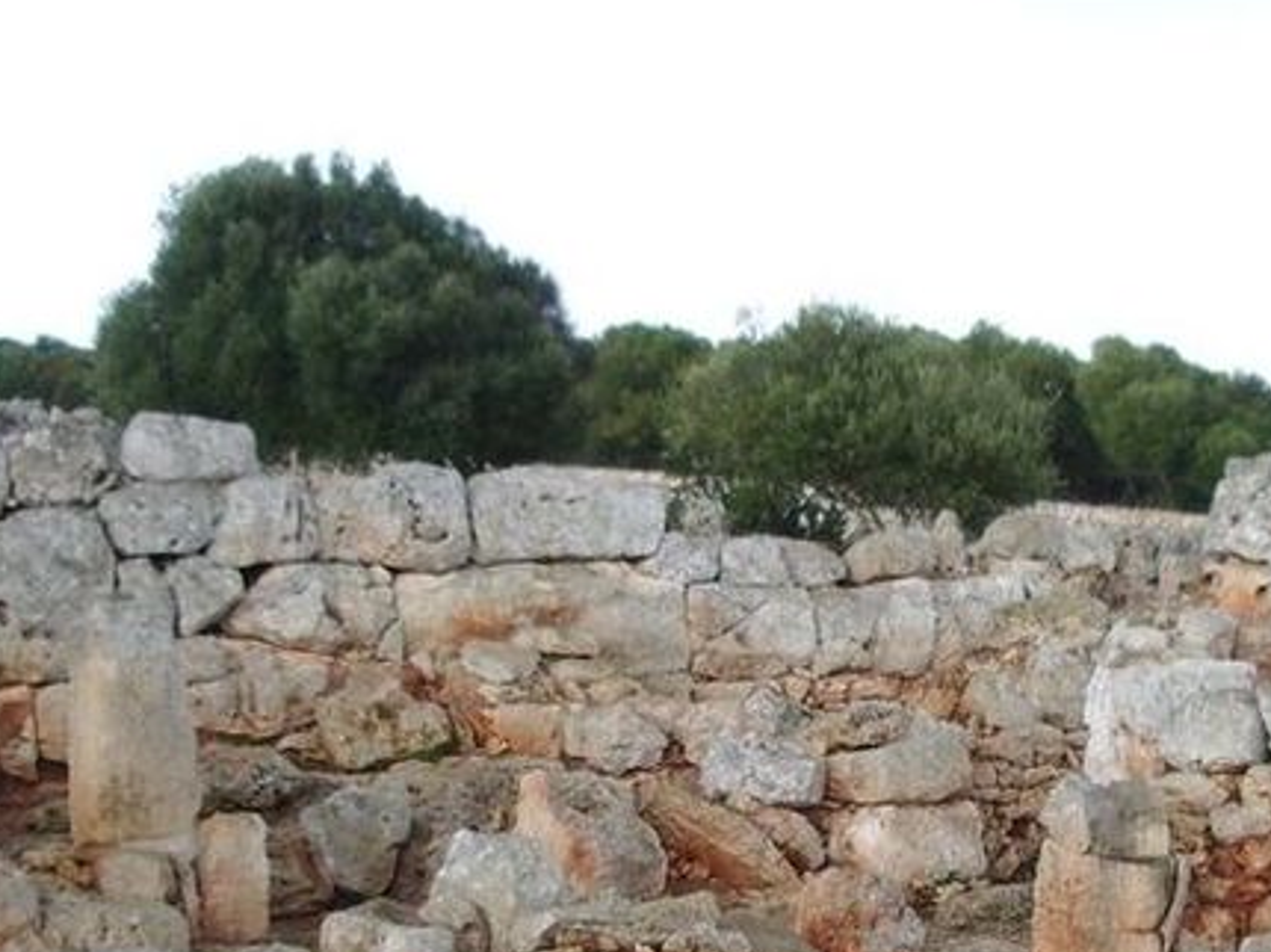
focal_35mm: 79
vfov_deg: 18.3
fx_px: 2899
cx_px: 893
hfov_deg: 24.5
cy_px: 888
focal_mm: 5.8
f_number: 2.6
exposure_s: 1/125
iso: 50
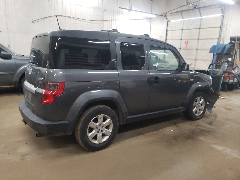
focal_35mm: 26
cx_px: 120
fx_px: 180
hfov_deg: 67.3
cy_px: 90
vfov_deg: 53.1
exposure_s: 1/60.2
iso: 251
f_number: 1.5
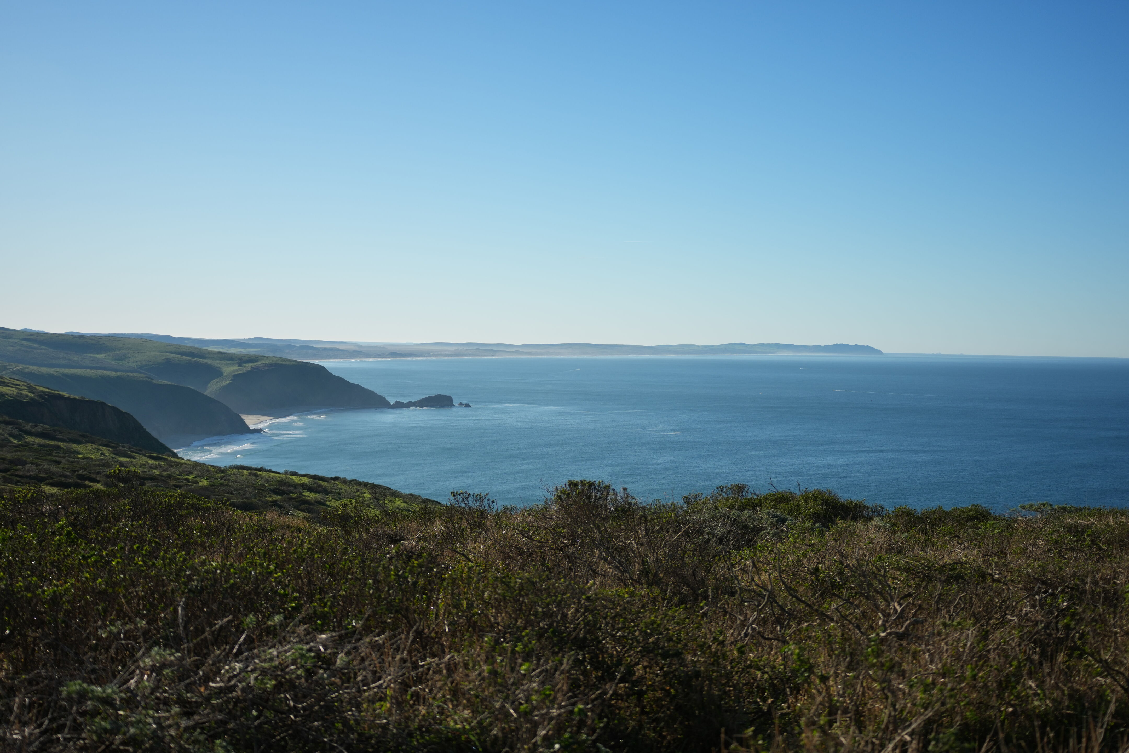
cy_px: 376
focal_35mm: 45
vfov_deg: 29.9
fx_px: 1411
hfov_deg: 43.6
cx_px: 564
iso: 250
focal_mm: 45
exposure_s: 1/2000
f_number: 5
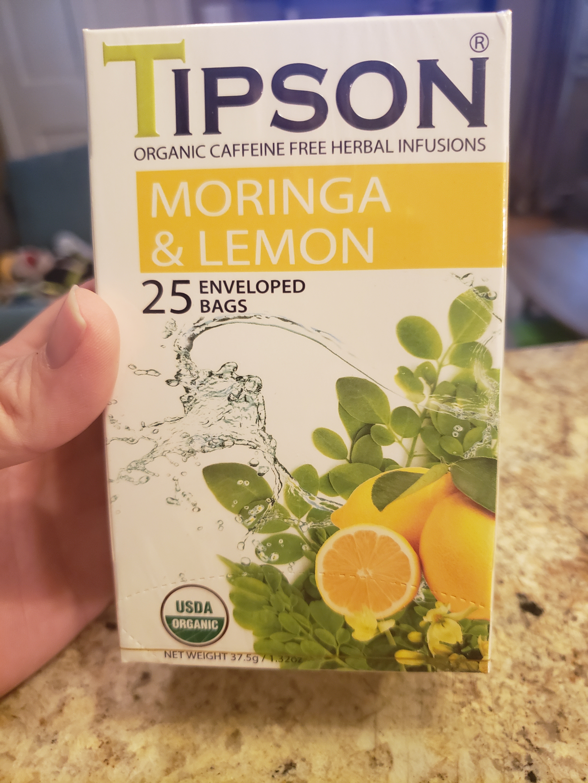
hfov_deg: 53.1
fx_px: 589
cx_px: 294
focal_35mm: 26
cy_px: 392
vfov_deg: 67.3
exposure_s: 1/30
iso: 320
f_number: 1.5
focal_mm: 4.3
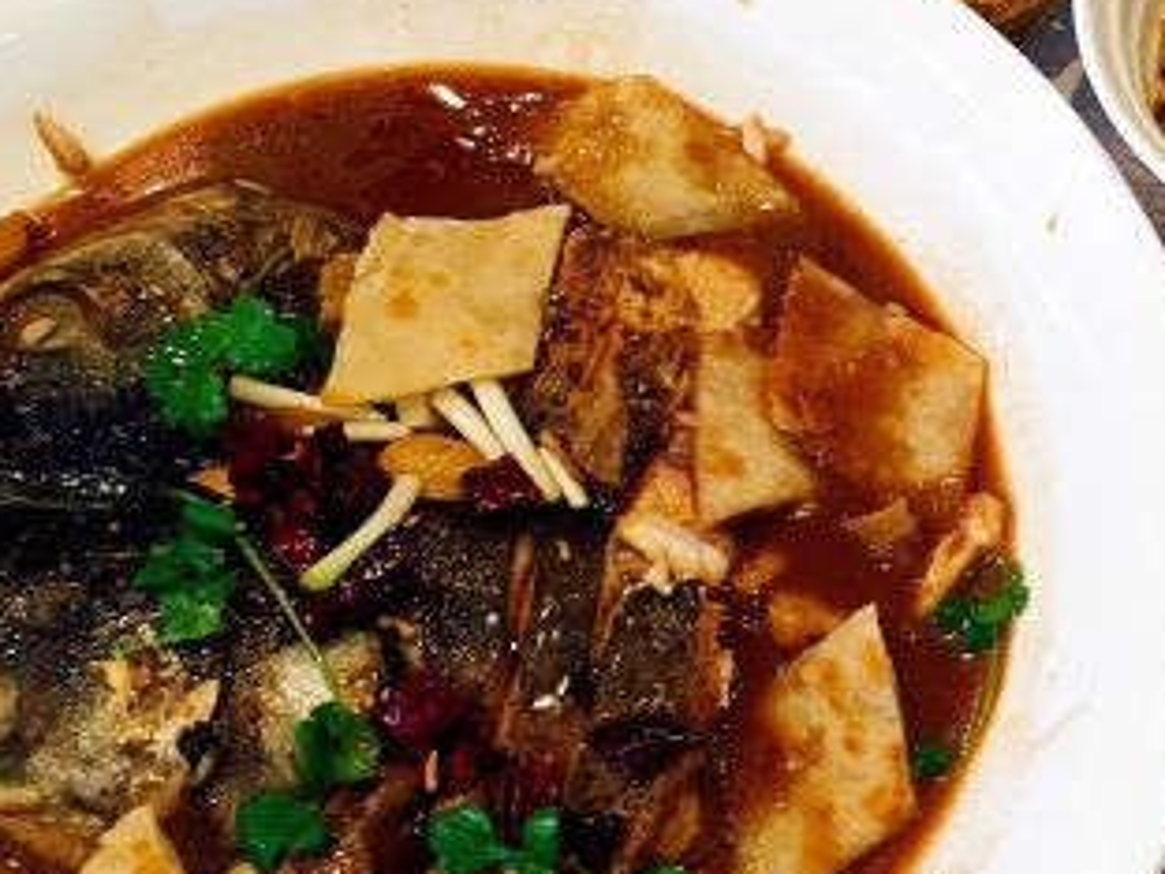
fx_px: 2188
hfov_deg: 28.3
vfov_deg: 22.6
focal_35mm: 65
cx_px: 1124
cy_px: 476
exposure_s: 1/33
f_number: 2.2
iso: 100
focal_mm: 4.15
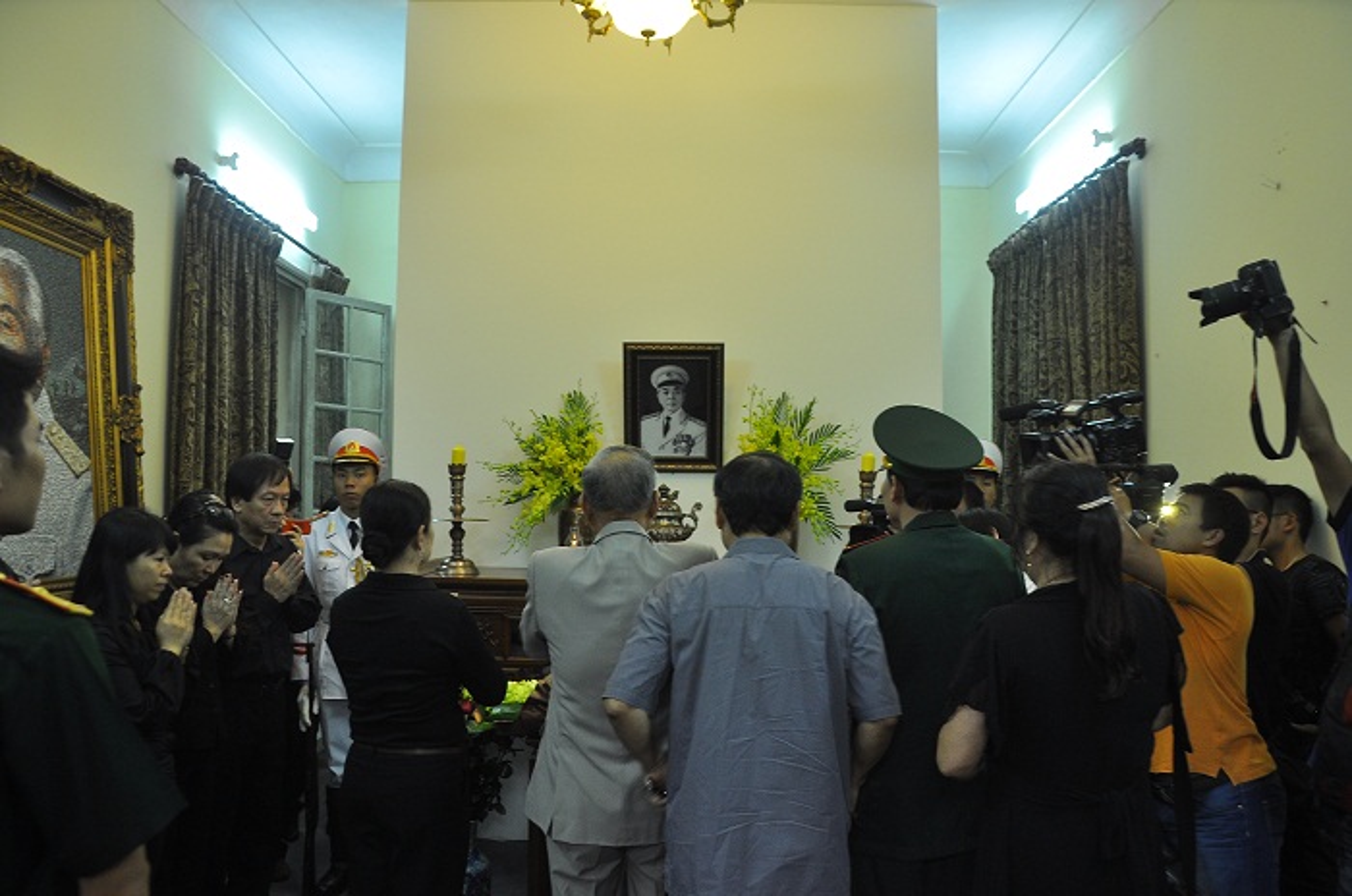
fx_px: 1012
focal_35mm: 27
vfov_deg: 47.8
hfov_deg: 67.5
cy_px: 448
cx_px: 676
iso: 500
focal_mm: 18
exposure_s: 1/40
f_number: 5.6
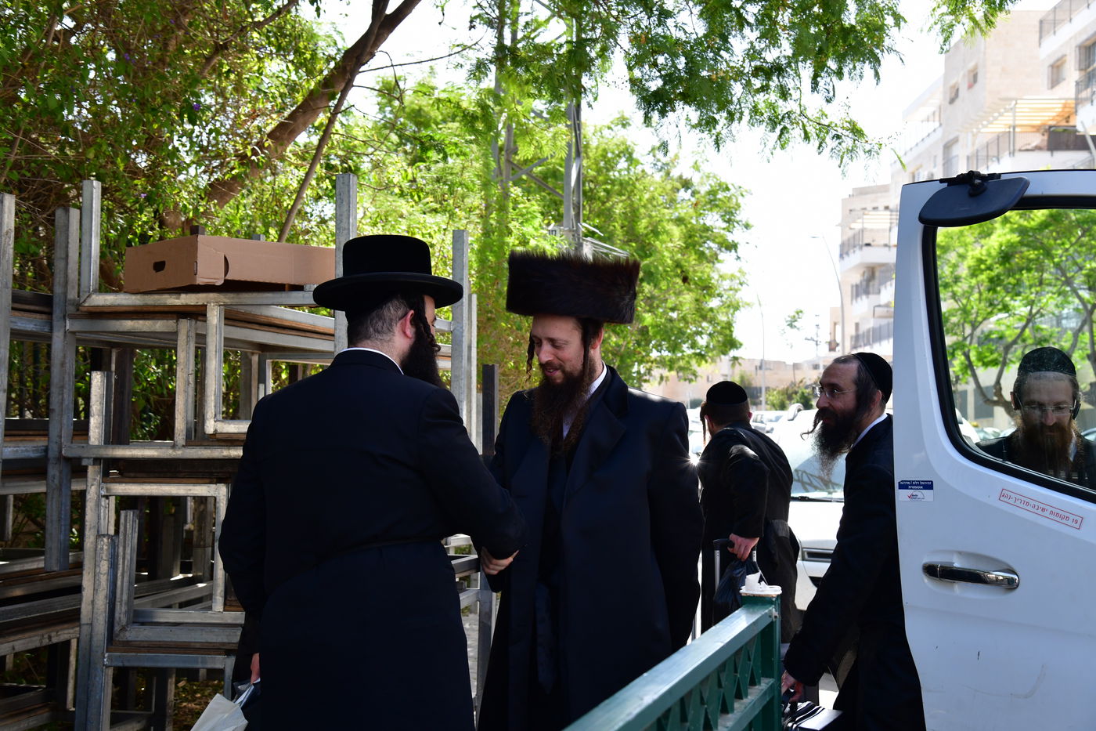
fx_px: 1461
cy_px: 366
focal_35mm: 48
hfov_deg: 41.1
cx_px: 548
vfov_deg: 28.1
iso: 640
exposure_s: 1/500
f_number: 6.3
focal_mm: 48
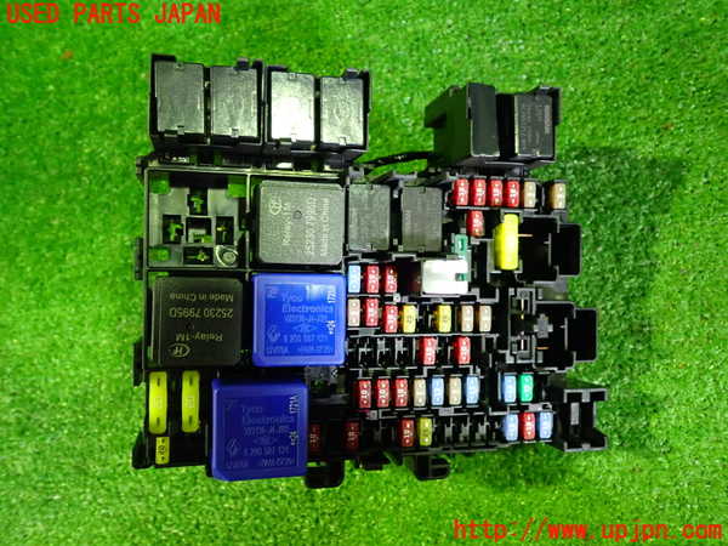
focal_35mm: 30
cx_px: 364
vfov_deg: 46.8
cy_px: 273
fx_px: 631
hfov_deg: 60.0
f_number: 2.3
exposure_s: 1/25
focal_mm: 5.4
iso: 800
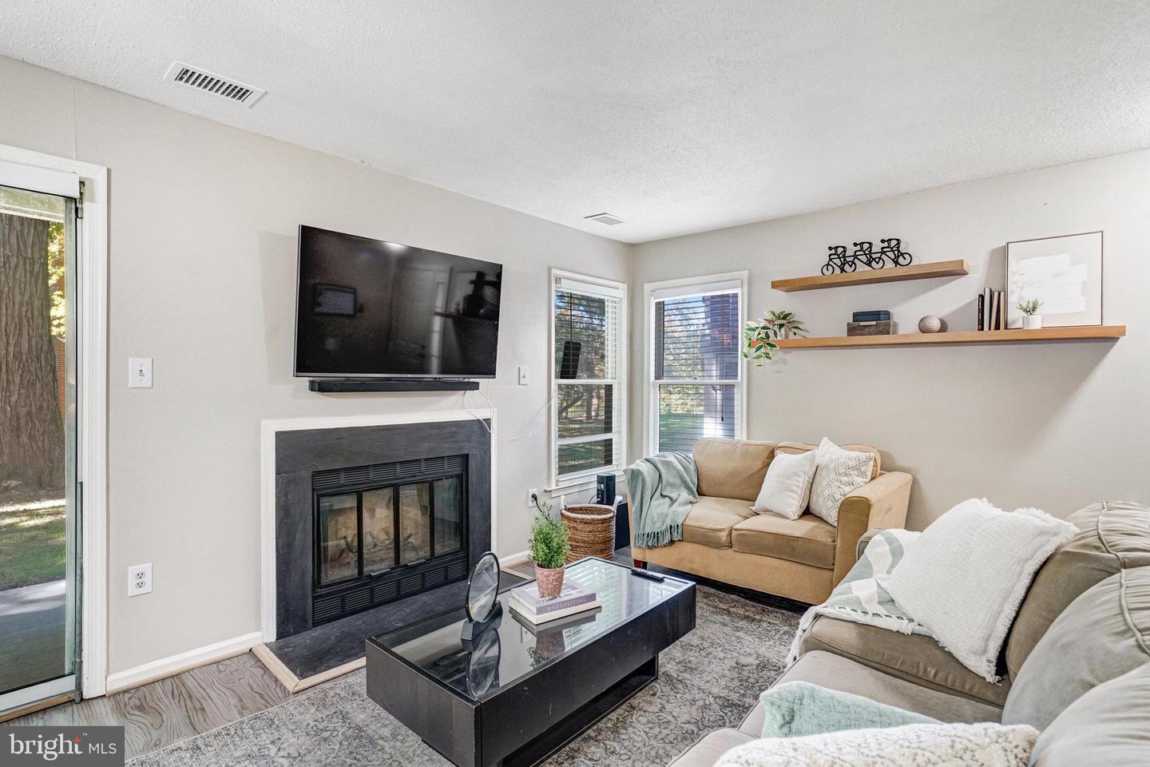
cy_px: 384
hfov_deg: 96.7
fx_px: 511
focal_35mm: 16
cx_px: 575
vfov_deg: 73.7
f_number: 8
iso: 1250
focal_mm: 16
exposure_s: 1/20
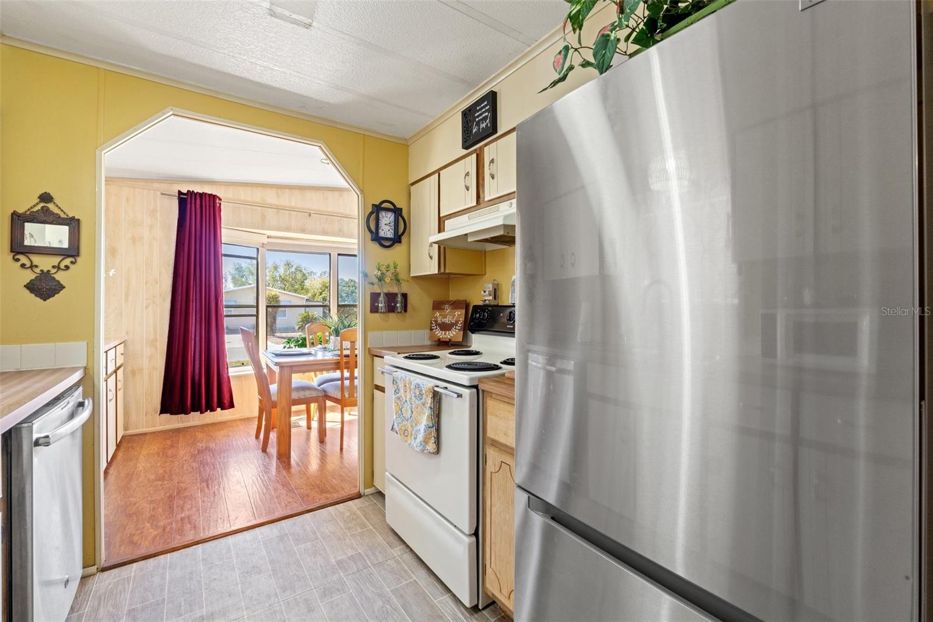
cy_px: 311
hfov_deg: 100.4
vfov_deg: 77.3
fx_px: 389
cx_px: 466
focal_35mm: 15
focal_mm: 10
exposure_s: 1/6
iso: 400
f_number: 7.1
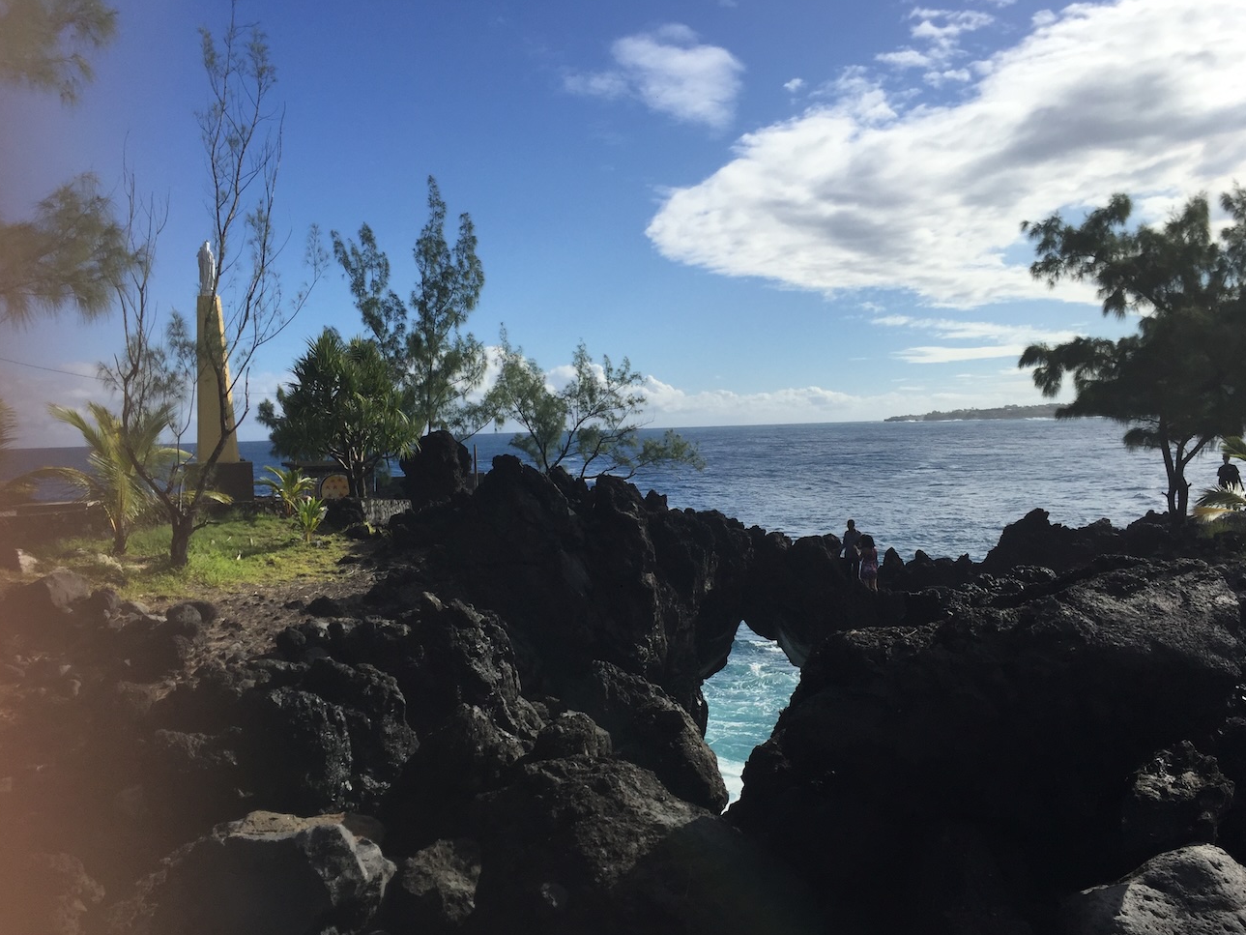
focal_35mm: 30
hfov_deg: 60.0
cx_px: 626
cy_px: 465
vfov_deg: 46.8
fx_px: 1080
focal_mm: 4.15
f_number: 2.2
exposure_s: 1/3597
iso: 32
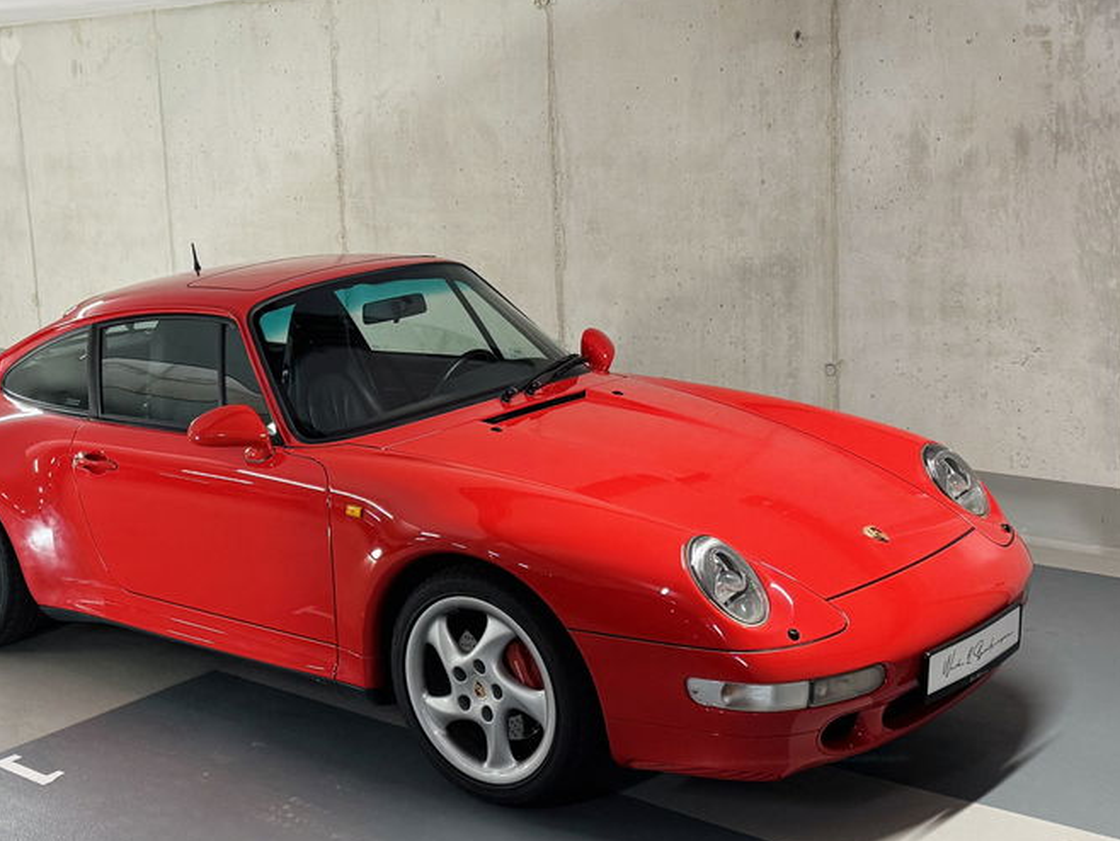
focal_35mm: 28
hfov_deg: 63.1
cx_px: 473
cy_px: 427
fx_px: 906
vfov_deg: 49.8
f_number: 1.78
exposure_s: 1/100
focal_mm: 6.76
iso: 200
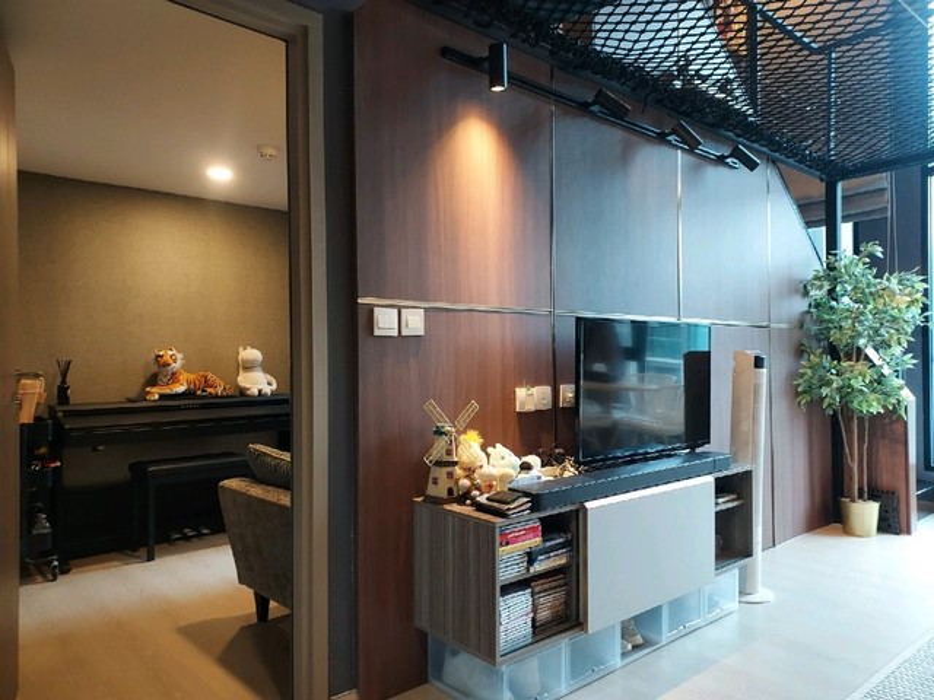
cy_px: 350
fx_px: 648
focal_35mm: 24
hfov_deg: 71.6
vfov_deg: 56.8
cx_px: 467
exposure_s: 1/40
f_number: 1.8
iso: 320
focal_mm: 4.6
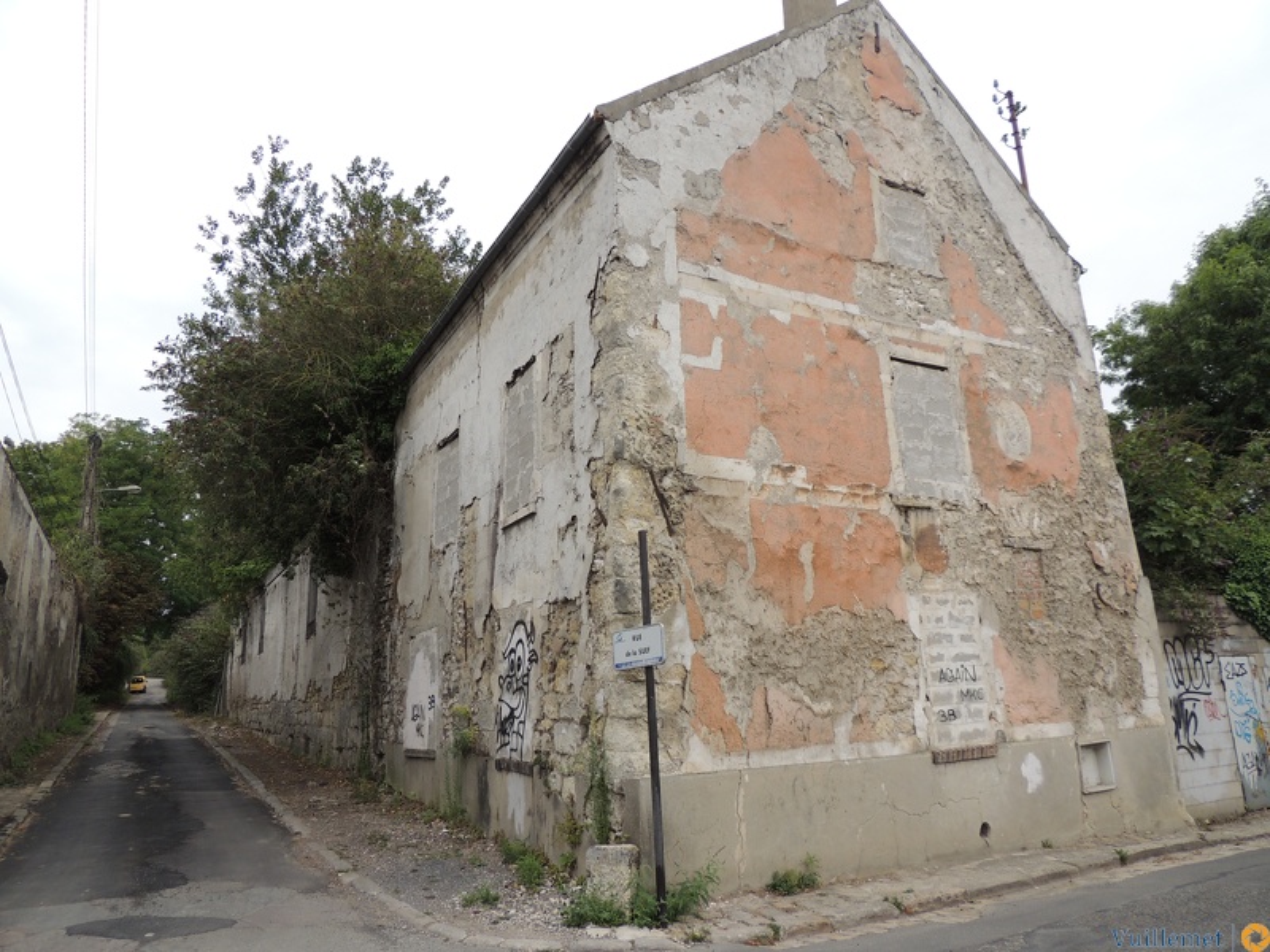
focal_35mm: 24
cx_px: 635
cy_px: 476
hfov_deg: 71.6
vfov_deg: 56.8
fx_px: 881
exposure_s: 1/800
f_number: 3
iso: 100
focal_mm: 4.3
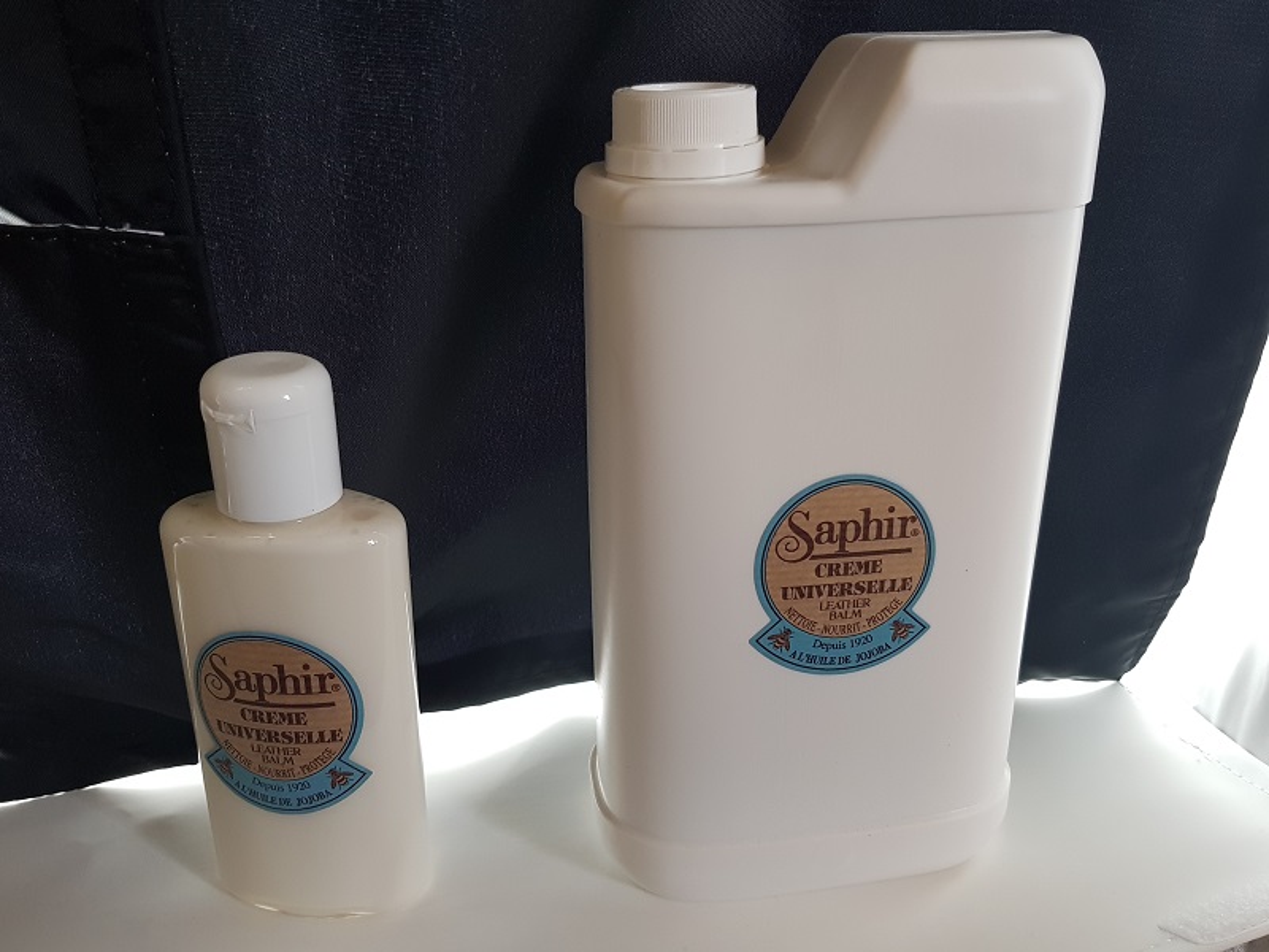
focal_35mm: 26
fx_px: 953
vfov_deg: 53.1
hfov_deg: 67.3
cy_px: 476
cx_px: 634
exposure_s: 1/33
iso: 200
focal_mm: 4.2
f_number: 1.7
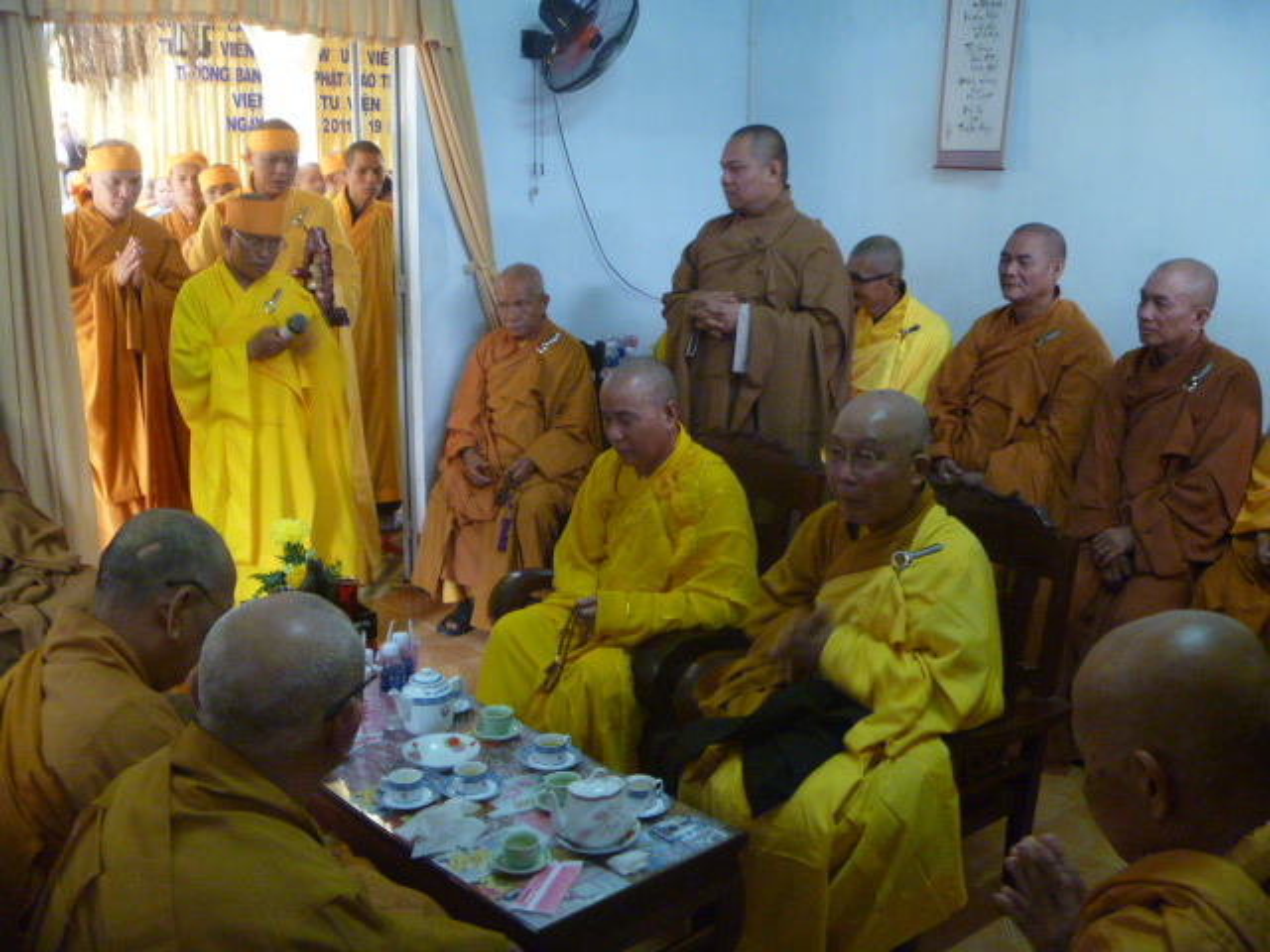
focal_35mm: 35
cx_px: 635
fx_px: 1284
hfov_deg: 52.6
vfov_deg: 40.7
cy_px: 476
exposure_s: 1/8
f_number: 3.5
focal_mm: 6.3
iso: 400
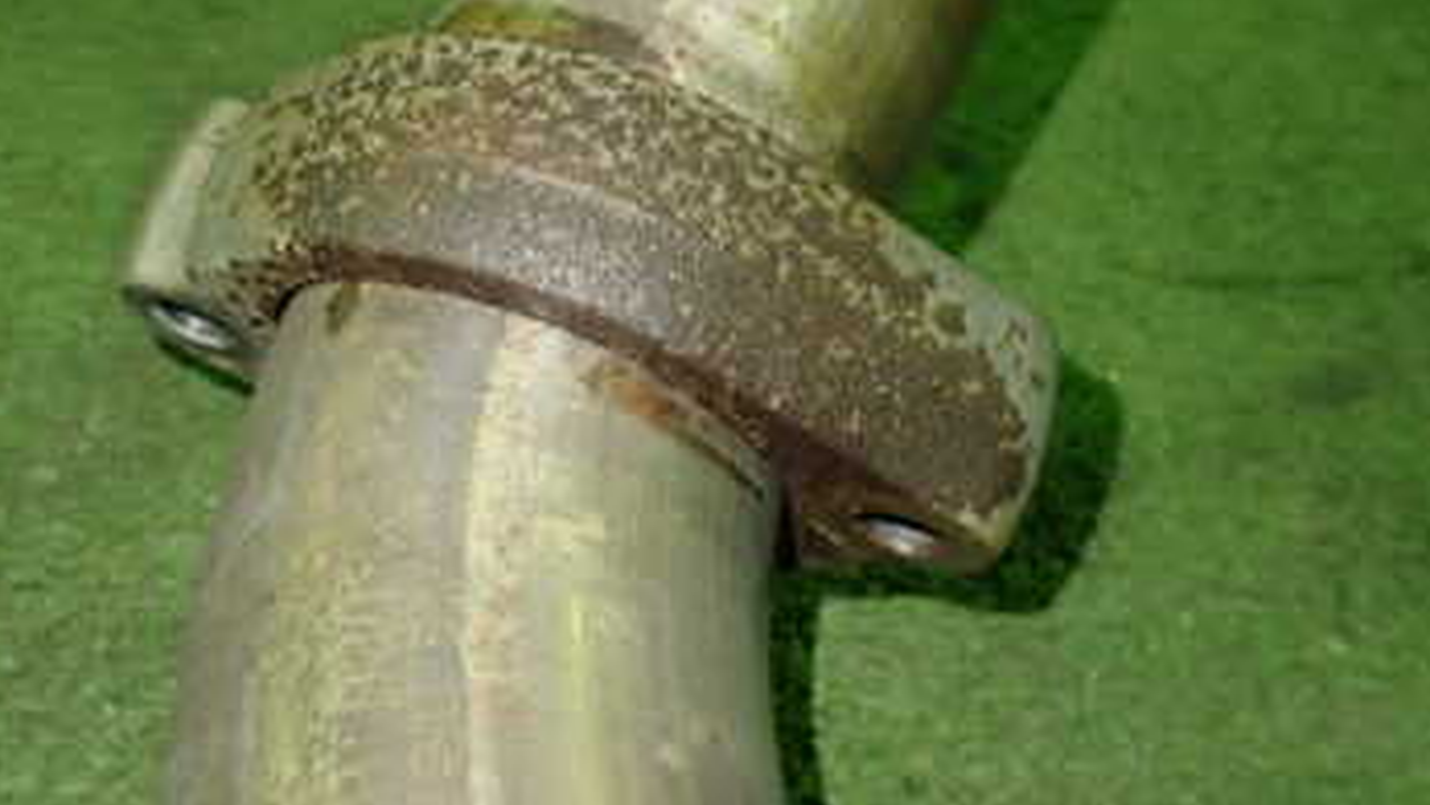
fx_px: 1783
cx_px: 588
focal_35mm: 47
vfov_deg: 25.5
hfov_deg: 43.5
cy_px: 386
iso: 400
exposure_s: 1/30
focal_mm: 4.5
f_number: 2
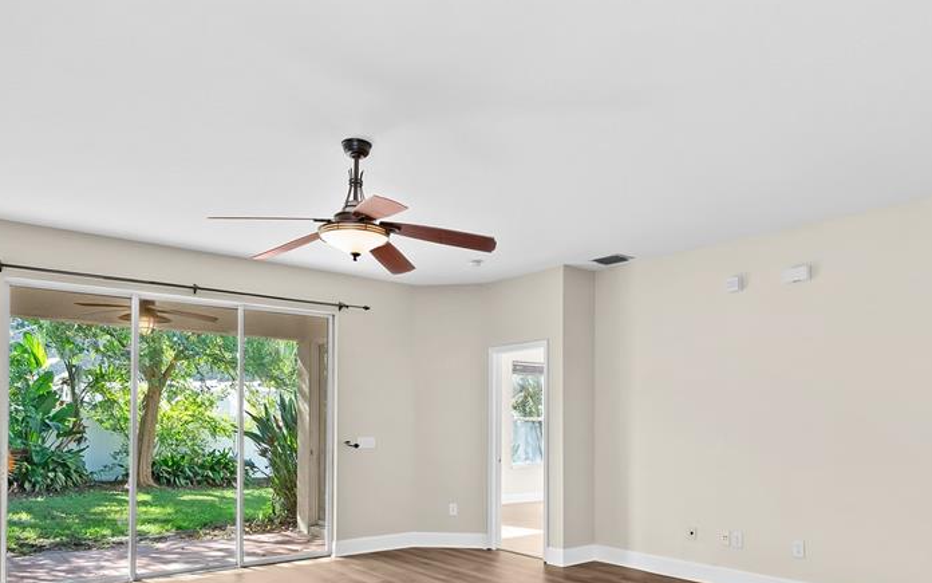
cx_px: 502
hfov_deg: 68.3
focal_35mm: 27
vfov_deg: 45.0
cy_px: 408
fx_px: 686
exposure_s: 1/1.67
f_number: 9
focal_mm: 18
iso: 320
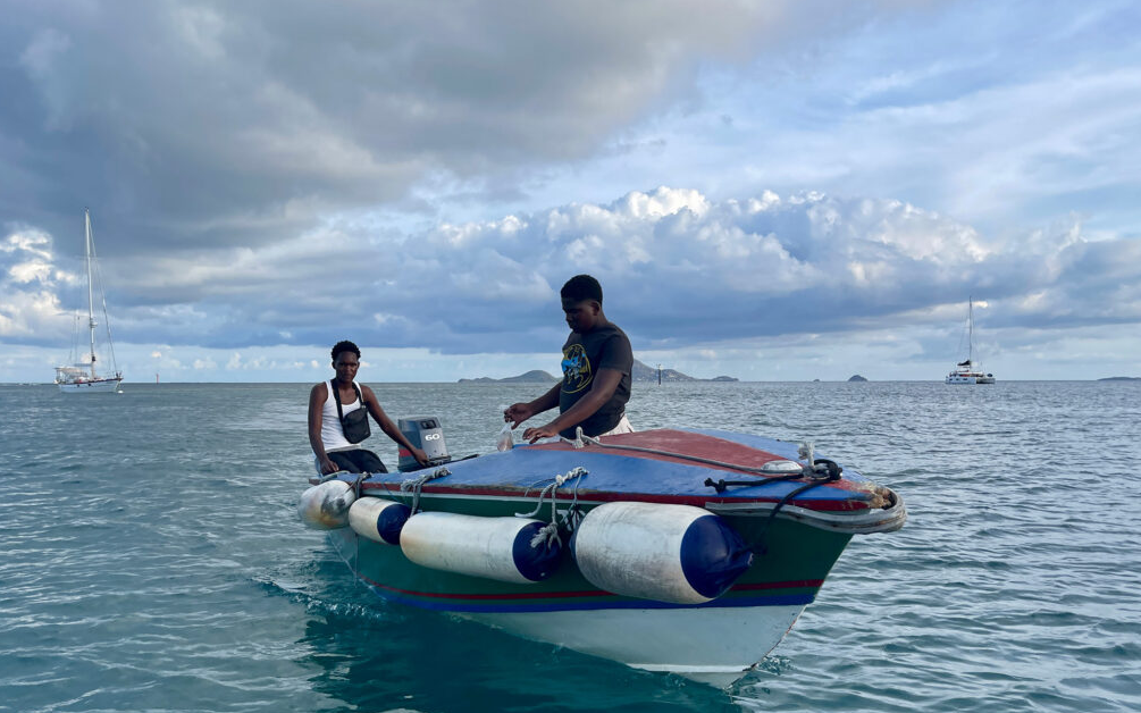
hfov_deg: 68.4
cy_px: 397
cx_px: 561
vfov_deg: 45.9
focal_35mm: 27
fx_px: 840
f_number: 1.6
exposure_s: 1/2083
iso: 32
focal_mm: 5.1
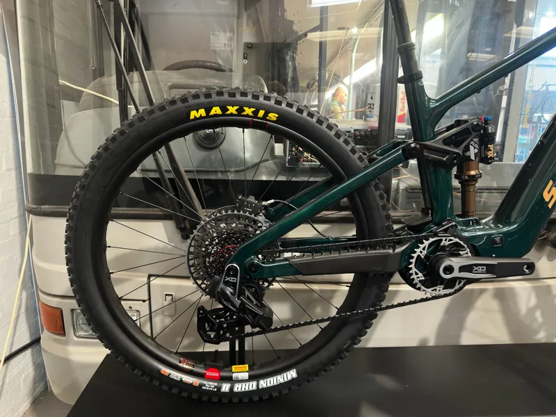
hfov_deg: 71.6
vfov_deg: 56.8
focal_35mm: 24
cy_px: 208
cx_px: 278
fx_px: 385
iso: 500
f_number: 1.78
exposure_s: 1/33
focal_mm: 6.86
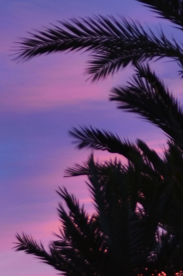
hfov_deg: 8.4
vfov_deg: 12.7
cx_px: 209
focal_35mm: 162
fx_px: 1241
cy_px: 212
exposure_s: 1/15
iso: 100
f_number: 3
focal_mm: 24
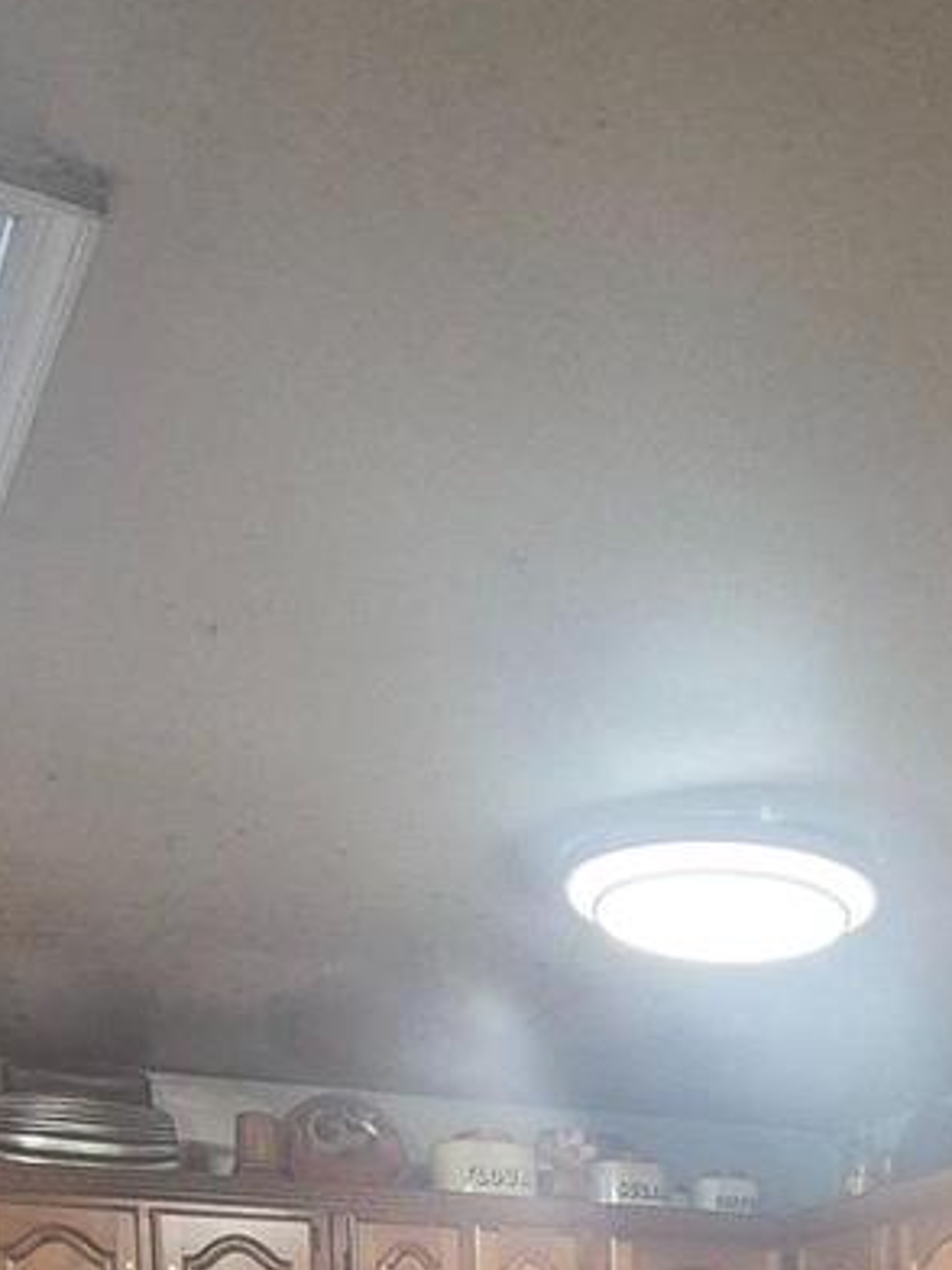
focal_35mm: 51
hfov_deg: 27.7
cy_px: 1766
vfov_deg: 28.5
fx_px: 1870
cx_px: 813
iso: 400
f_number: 2.2
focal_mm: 1.74
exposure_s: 1/60
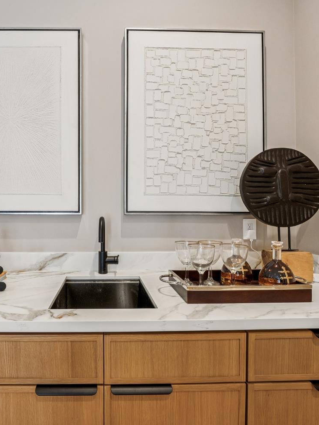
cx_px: 105
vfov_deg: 84.7
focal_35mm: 19
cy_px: 214
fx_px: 234
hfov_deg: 66.7
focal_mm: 13
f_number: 8
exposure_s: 1/15
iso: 640
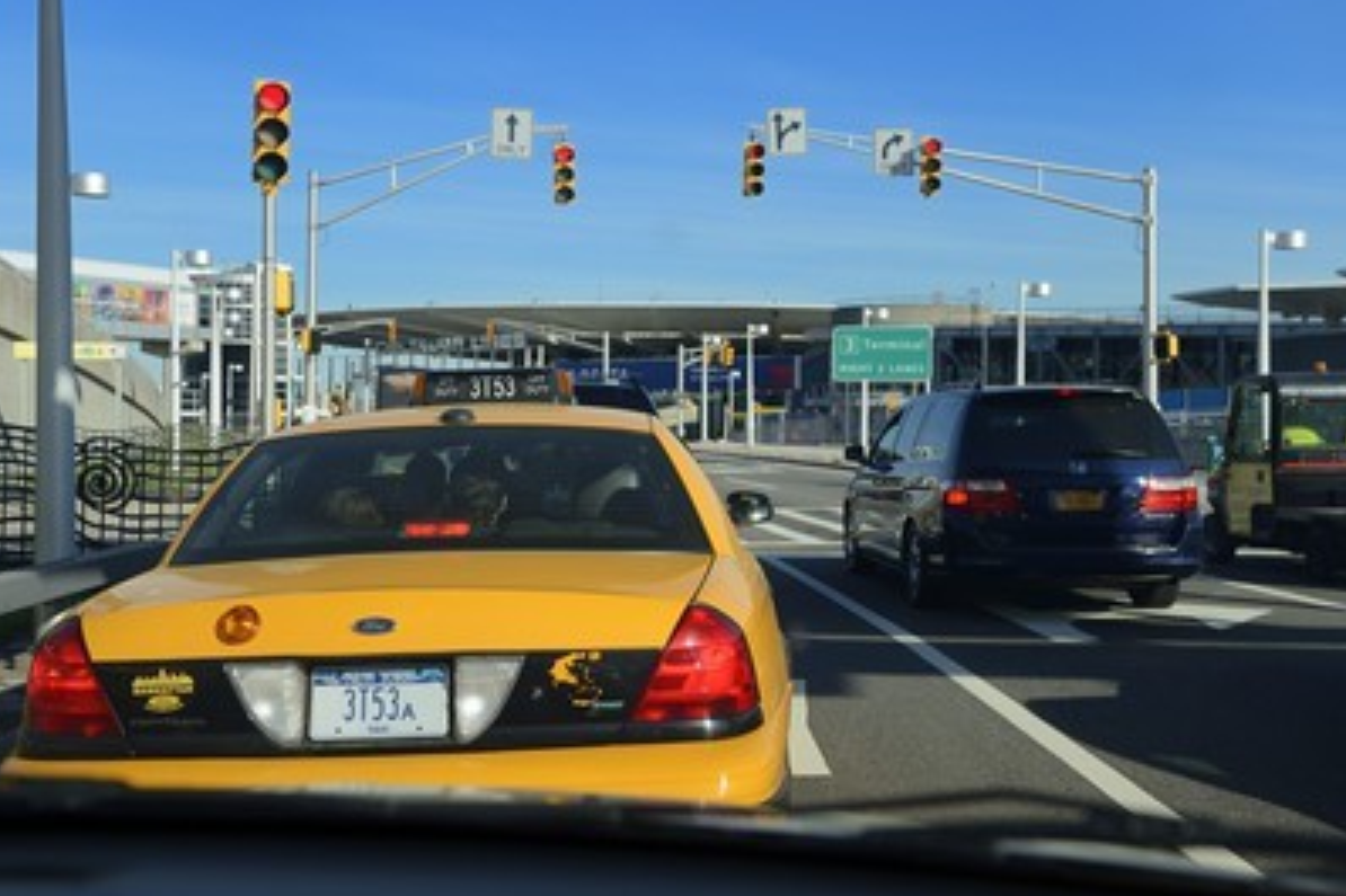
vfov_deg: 35.0
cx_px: 656
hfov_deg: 50.7
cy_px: 453
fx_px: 1420
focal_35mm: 38
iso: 400
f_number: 3.5
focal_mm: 36
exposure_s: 1/3200
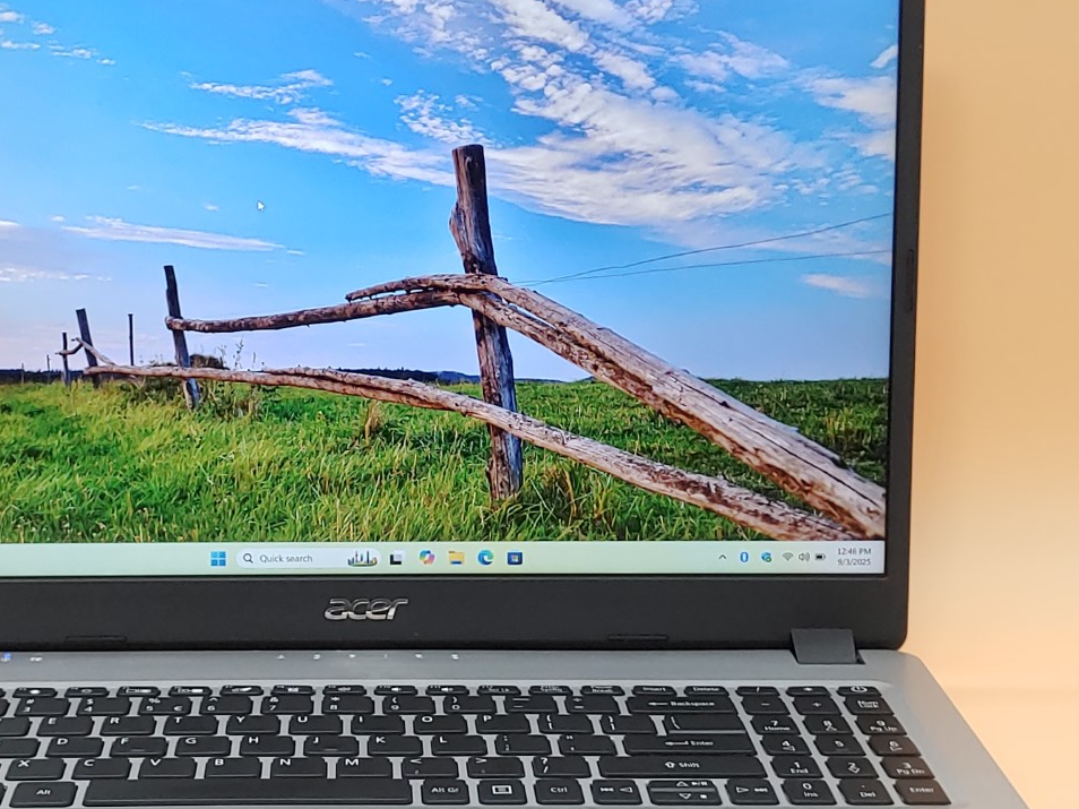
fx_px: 2306
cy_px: 473
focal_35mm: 74
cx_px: 386
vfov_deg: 19.9
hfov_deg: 26.2
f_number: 1.8
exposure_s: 1/60
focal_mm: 4.36
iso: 50
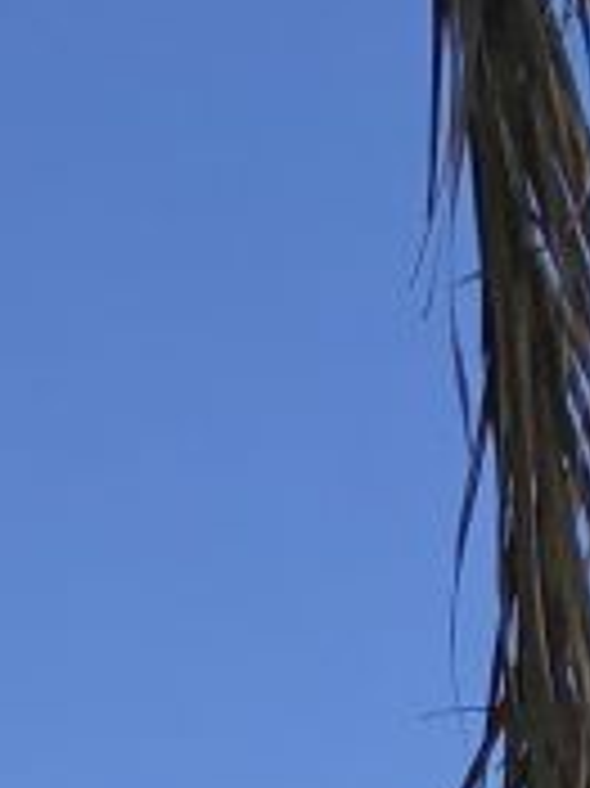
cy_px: 2839
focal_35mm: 219
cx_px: 32
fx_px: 4983
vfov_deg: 7.3
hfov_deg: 6.8
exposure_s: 1/906
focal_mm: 4
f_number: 1.8
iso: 20
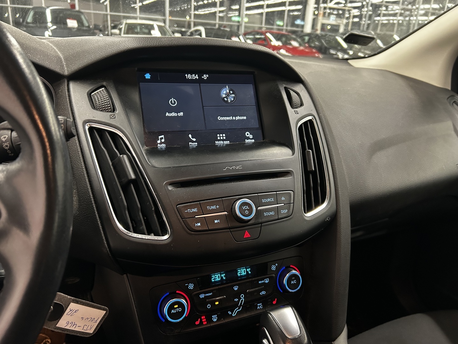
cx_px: 229
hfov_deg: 67.3
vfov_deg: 53.1
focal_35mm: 26
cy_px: 172
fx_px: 344
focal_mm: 5.7
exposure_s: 1/50
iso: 500
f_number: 1.5
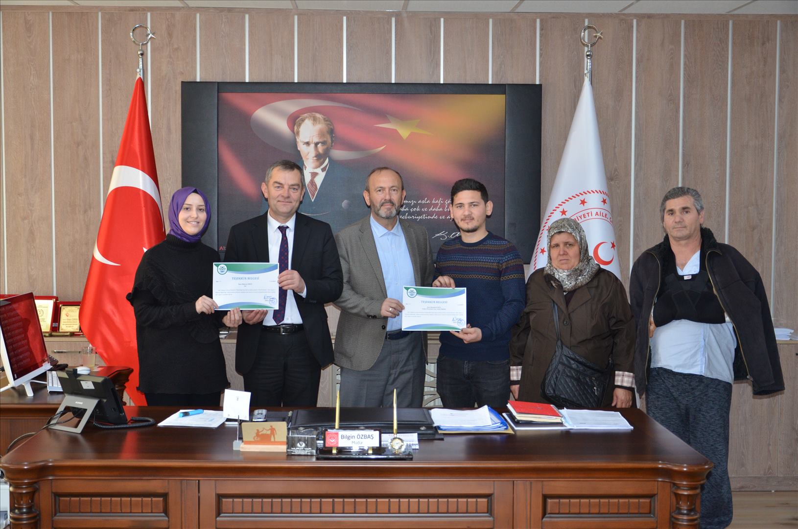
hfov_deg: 39.0
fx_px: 1128
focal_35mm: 51
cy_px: 264
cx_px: 399
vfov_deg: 26.4
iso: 800
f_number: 4.2
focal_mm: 34
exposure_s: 1/60
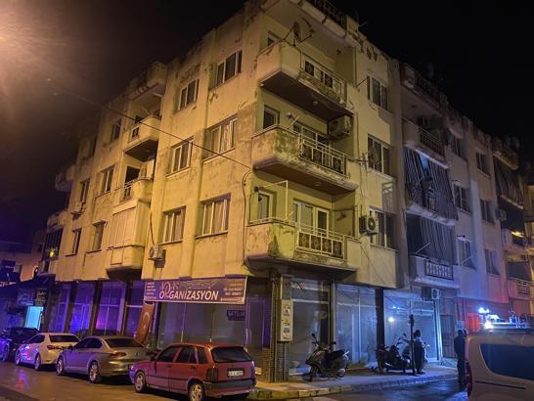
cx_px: 267
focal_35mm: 26
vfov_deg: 53.1
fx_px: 401
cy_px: 200
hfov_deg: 67.3
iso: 500
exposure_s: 1/10
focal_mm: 4.25
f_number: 1.8
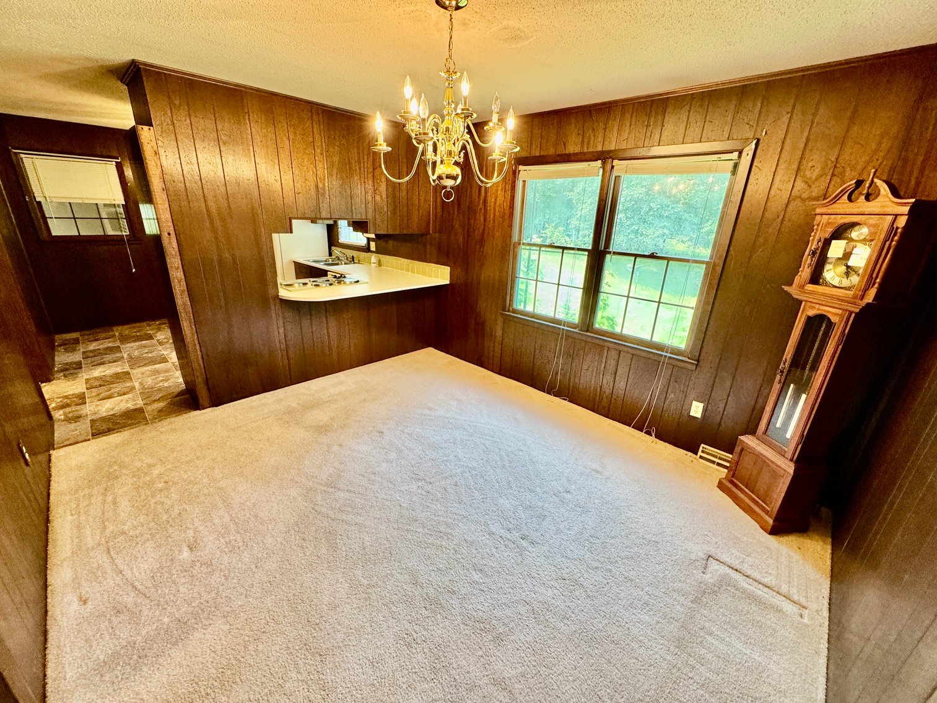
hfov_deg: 102.1
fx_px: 379
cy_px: 352
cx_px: 468
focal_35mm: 14
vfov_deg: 85.7
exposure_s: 1/120
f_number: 2.2
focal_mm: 2.22
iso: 320
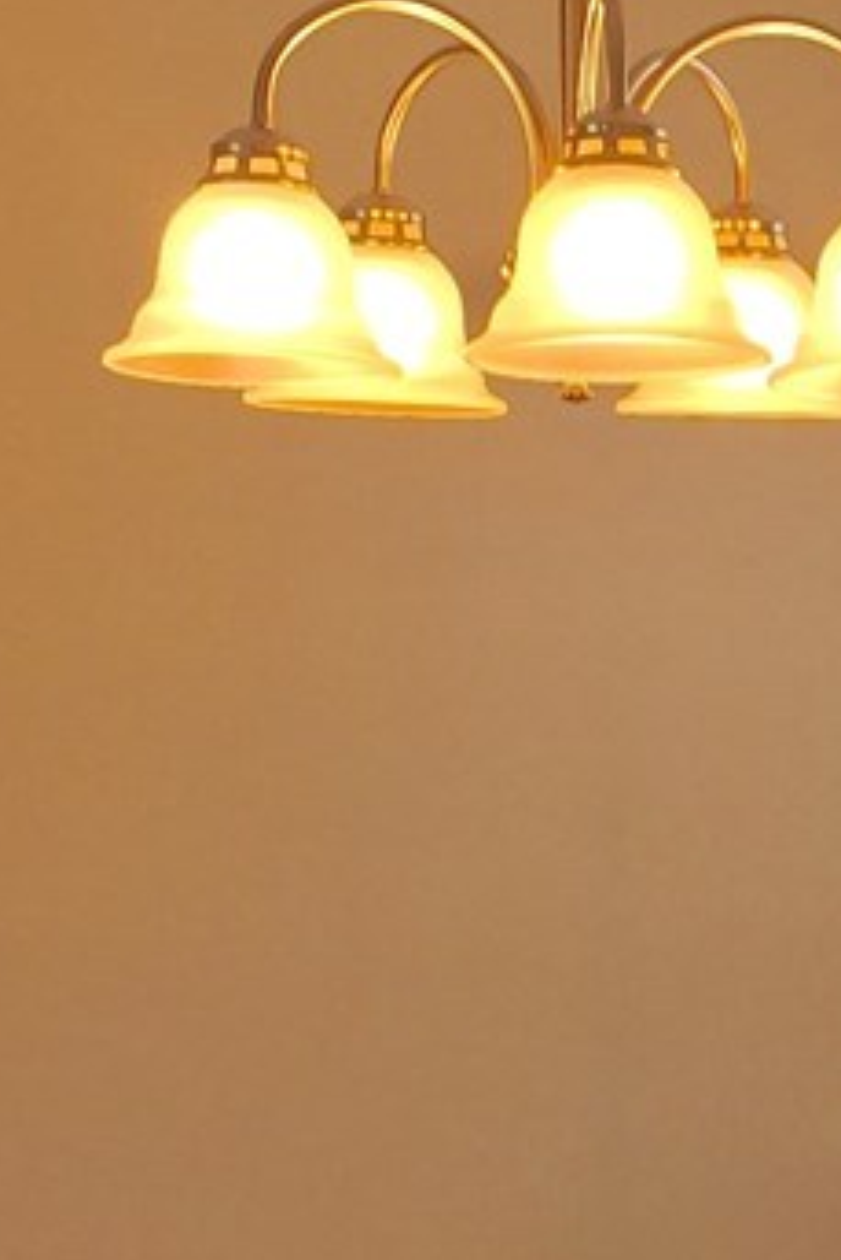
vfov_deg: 22.6
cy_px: 746
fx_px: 3150
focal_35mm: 90
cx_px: 940
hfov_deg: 14.8
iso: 32
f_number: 2.2
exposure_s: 1/30
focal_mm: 4.15
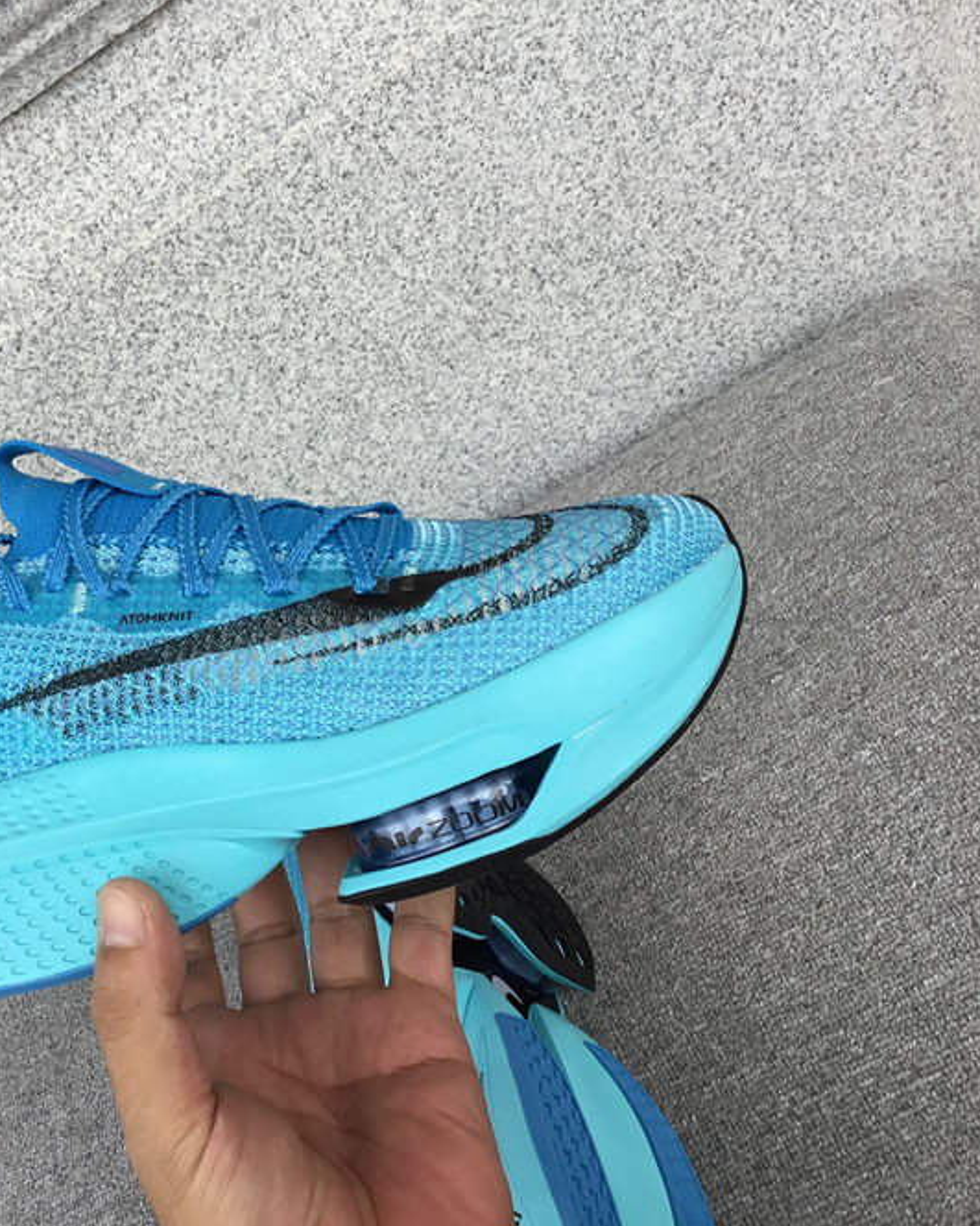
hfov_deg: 35.8
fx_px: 1487
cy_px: 608
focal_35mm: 41
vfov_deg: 44.8
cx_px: 262
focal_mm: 3.3
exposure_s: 1/191
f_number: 2.4
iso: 25
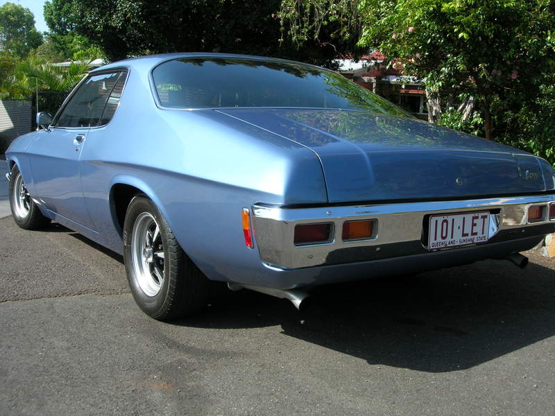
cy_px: 208
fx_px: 609
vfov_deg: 37.7
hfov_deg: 49.0
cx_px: 278
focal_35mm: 38
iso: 64
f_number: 4.8
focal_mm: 7.8
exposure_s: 1/317
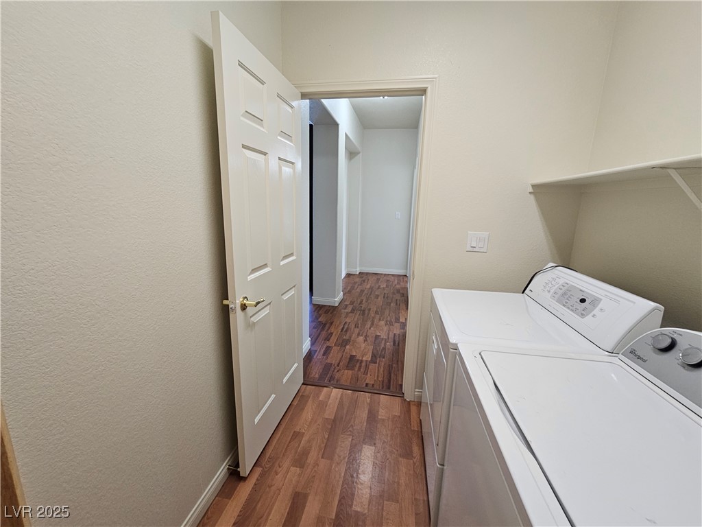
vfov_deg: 89.9
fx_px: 264
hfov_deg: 106.2
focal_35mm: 13
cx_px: 351
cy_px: 264
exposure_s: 1/60
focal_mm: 2.2
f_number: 2.2
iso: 200
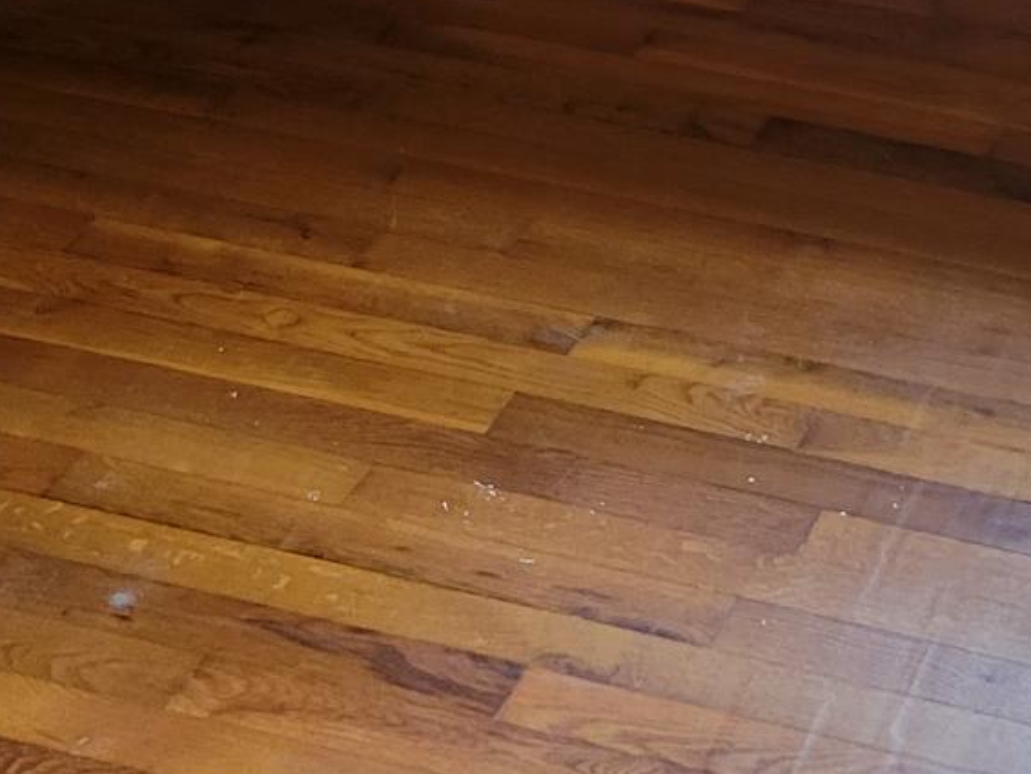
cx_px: 1261
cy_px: -606
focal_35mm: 94
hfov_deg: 19.5
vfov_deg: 14.0
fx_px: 2801
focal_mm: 5.4
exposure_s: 1/40
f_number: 1.8
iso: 400
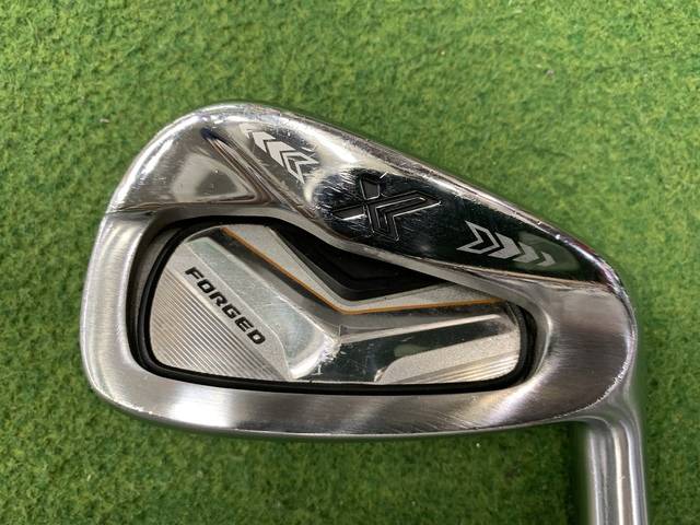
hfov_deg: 67.3
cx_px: 350
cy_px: 262
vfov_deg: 53.1
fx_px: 526
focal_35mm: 26
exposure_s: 1/60
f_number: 1.8
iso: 160
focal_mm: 4.25
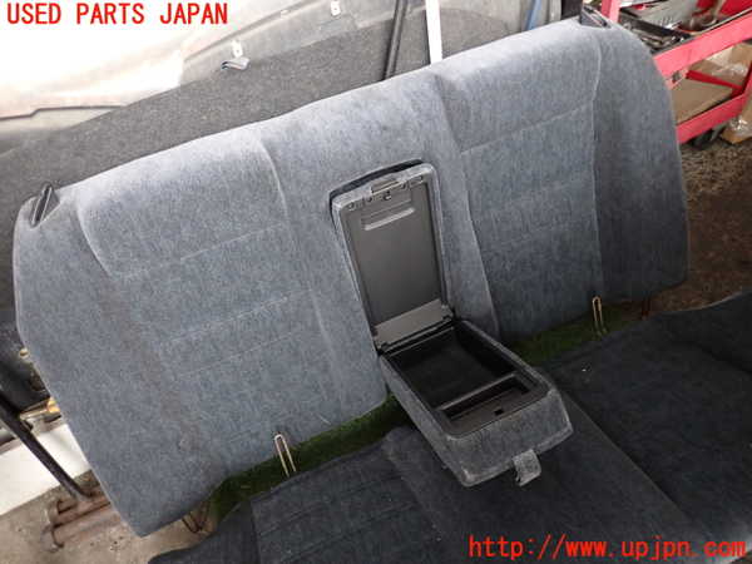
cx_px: 376
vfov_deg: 54.9
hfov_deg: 69.4
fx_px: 543
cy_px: 282
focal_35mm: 25
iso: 250
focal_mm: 4.5
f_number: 2
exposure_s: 1/30
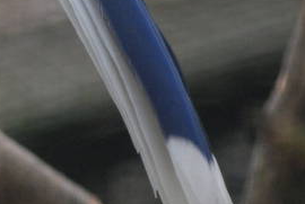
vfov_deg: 1.2
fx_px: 10174
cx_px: -270
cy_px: -216
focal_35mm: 1199
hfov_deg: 1.7
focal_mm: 135
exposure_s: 1/125
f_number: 4.5
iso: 400
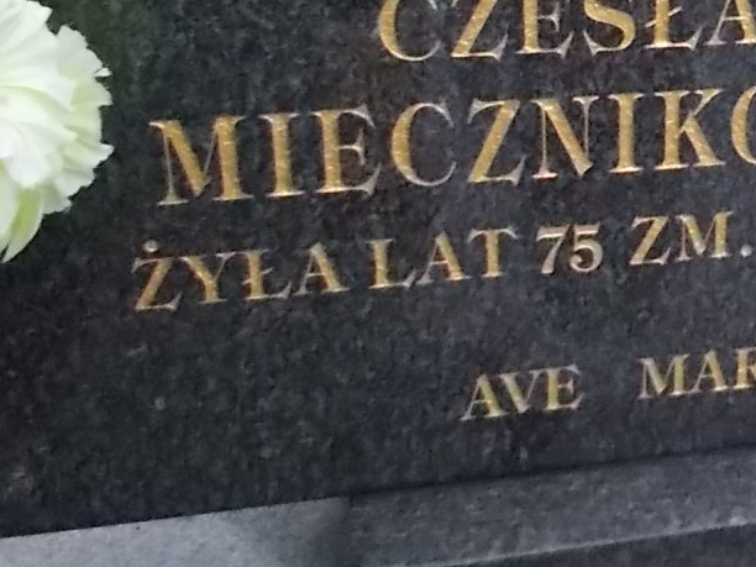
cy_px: -41
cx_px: 925
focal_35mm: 68
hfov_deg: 25.4
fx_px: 1485
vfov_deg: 20.7
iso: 400
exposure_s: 1/250
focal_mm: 4.6
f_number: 3.2
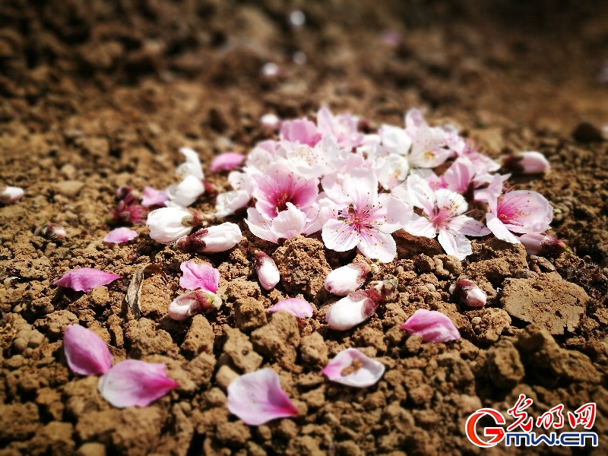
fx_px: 474
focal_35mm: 27
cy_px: 228
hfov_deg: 65.3
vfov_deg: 51.4
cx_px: 304
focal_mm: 4.5
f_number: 4
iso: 50
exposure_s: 1/1017
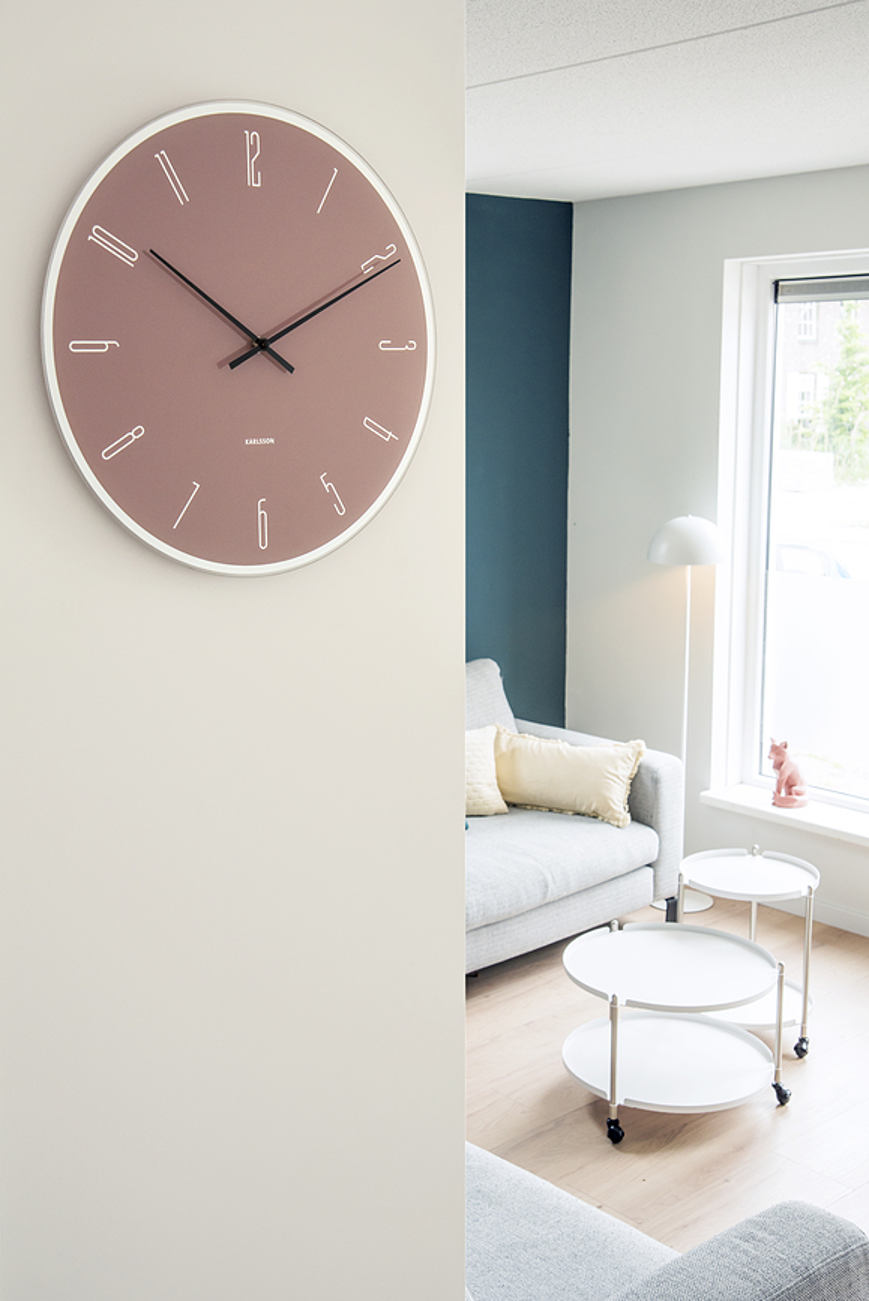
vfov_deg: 48.4
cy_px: 650
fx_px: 1446
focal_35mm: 40
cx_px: 434
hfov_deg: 33.4
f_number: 9
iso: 640
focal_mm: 40
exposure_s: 1/20
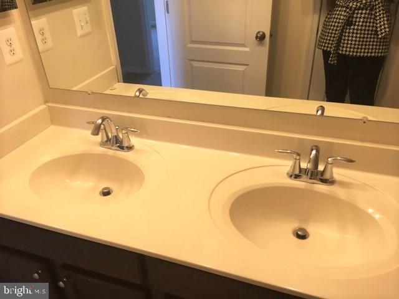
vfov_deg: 48.2
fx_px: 334
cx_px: 200
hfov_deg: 61.7
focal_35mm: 29
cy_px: 150
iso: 50
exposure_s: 1/30
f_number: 2.2
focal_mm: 4.15
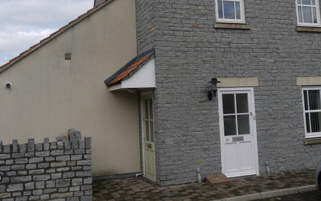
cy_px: 55
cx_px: 168
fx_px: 376
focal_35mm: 43
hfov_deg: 46.2
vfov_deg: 29.5
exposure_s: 1/200
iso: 100
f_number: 4.5
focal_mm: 14
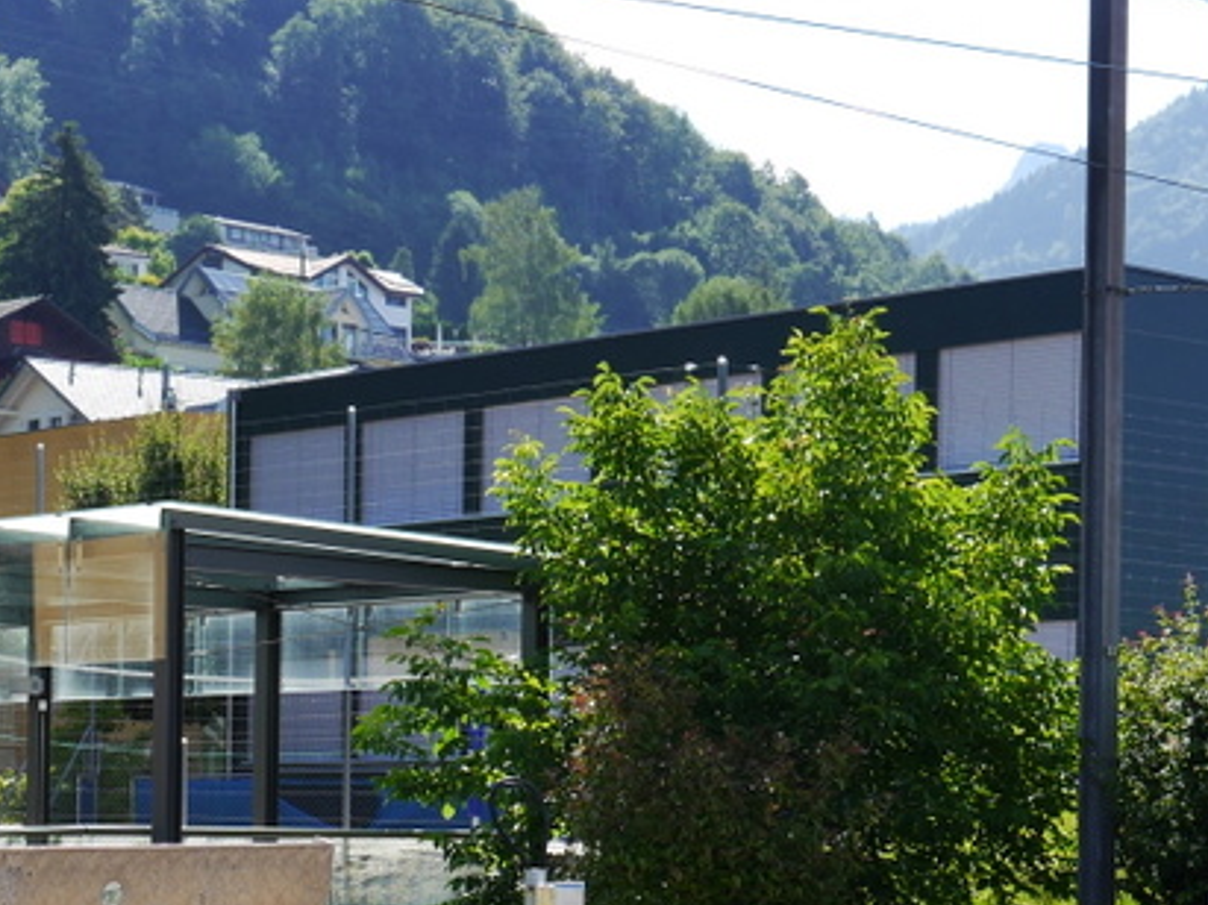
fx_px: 3733
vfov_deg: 13.5
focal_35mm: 107
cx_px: 121
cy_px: 1070
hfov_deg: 18.1
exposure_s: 1/320
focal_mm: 22
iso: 160
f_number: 7.1
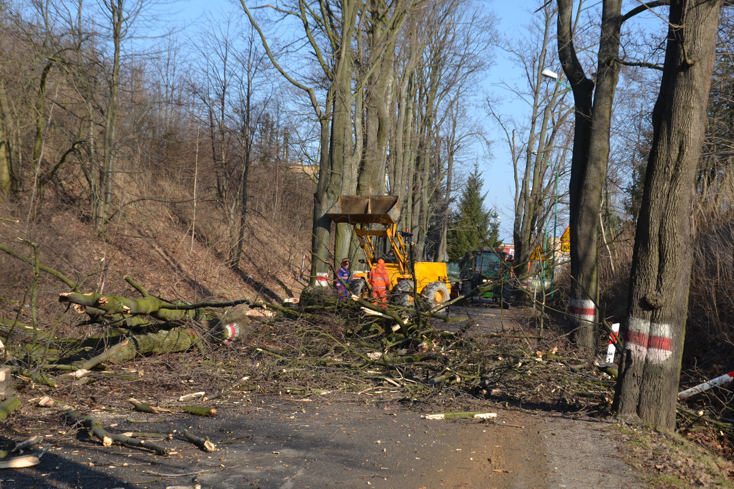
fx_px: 1284
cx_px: 367
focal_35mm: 63
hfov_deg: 31.9
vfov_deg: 21.6
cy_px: 244
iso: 100
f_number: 7.1
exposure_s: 1/200
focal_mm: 42
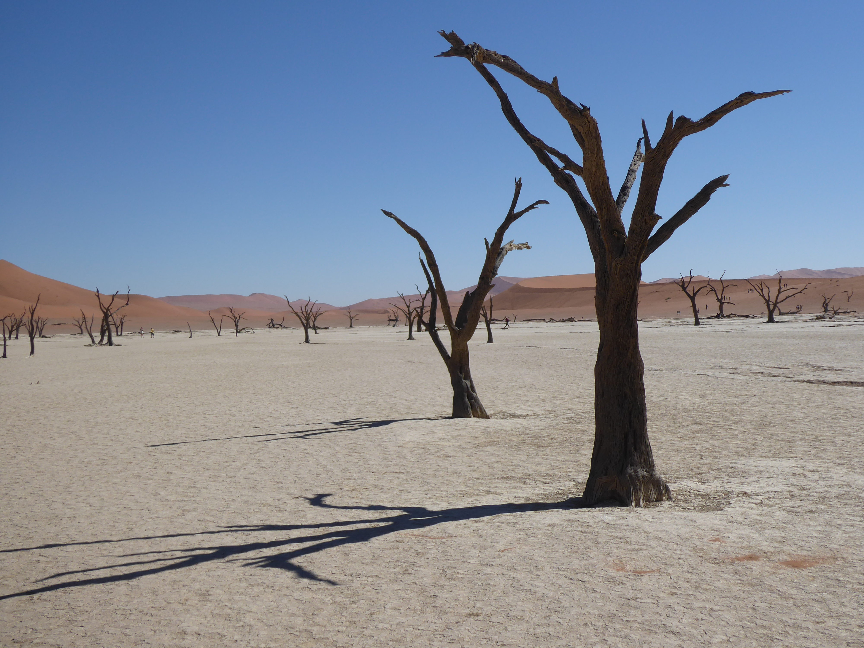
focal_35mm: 46
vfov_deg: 31.5
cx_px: 432
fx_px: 1148
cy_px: 324
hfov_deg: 41.2
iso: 80
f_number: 3.9
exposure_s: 1/1300
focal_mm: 7.8
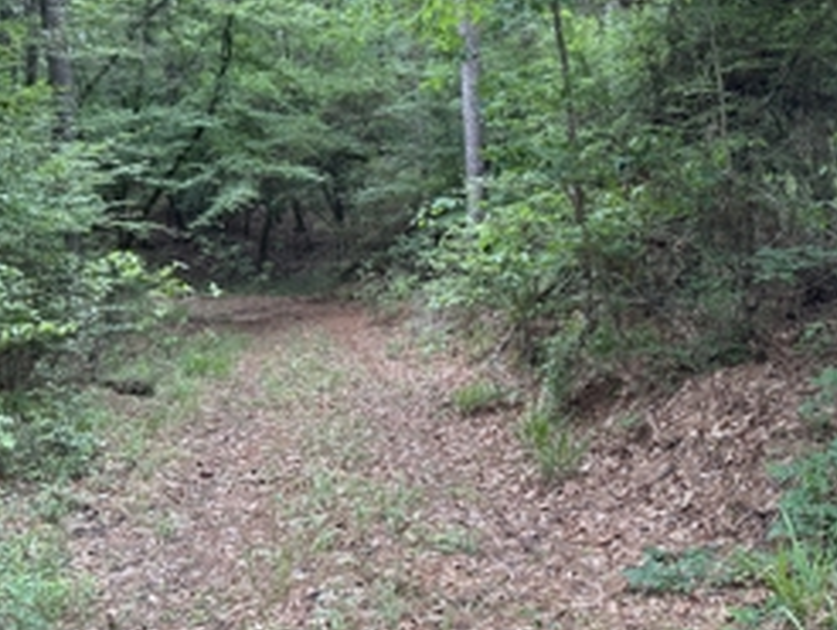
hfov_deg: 47.8
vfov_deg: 36.1
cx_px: 398
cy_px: 160
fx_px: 944
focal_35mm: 39
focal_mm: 6.86
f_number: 1.78
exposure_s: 1/128
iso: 64
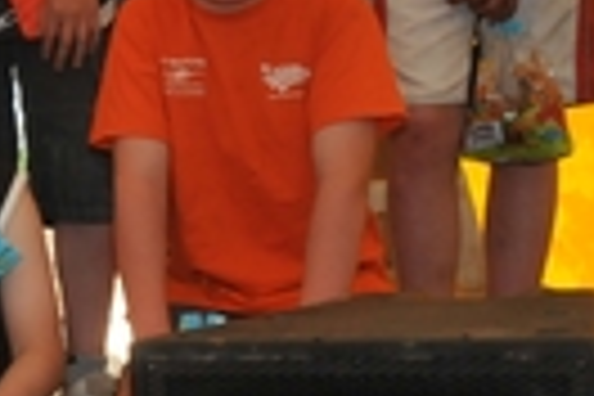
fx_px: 2244
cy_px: 45
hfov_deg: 13.5
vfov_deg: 10.0
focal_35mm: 136
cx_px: -486
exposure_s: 1/80
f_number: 14
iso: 800
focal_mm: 20
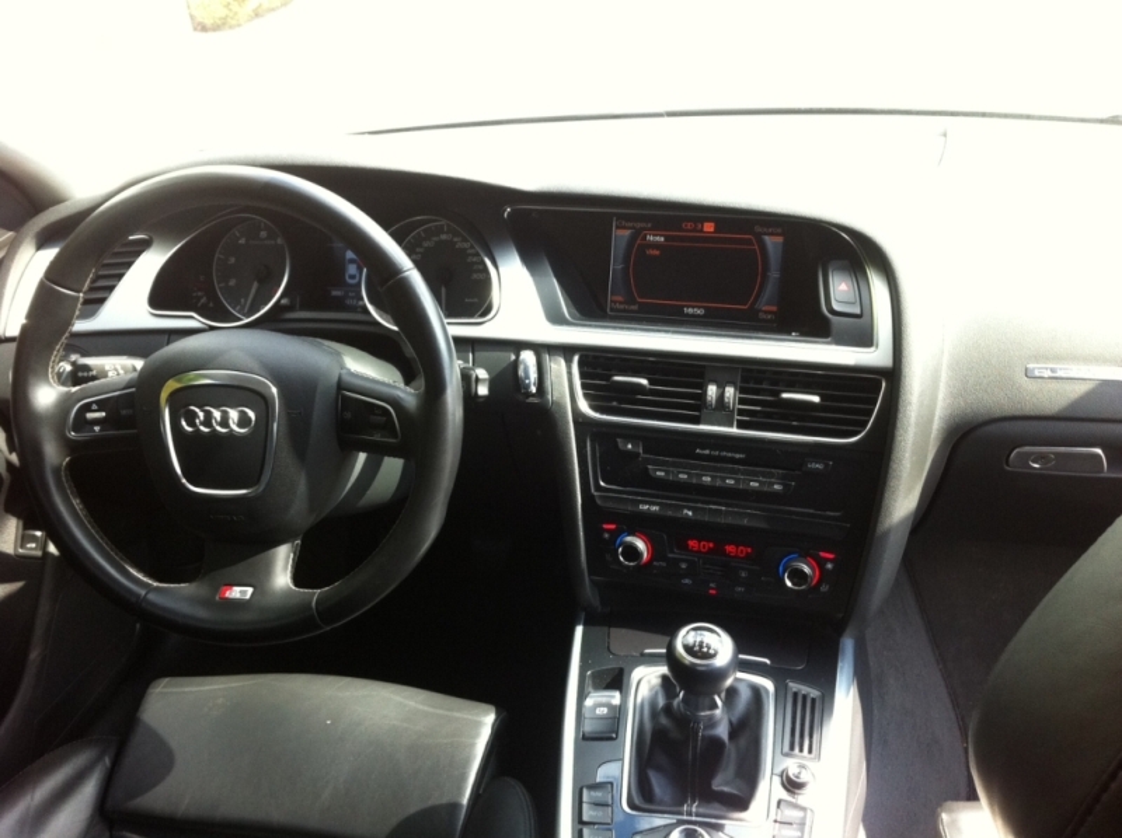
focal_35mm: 35
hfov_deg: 52.7
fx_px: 1133
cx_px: 561
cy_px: 419
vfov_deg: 40.6
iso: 125
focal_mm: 3.85
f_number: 2.8
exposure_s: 1/100
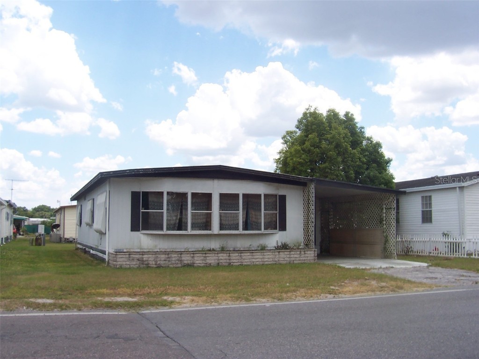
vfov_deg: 38.7
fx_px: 512
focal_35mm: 37
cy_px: 180
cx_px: 240
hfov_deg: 50.1
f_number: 5.6
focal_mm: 5.6
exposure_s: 1/350
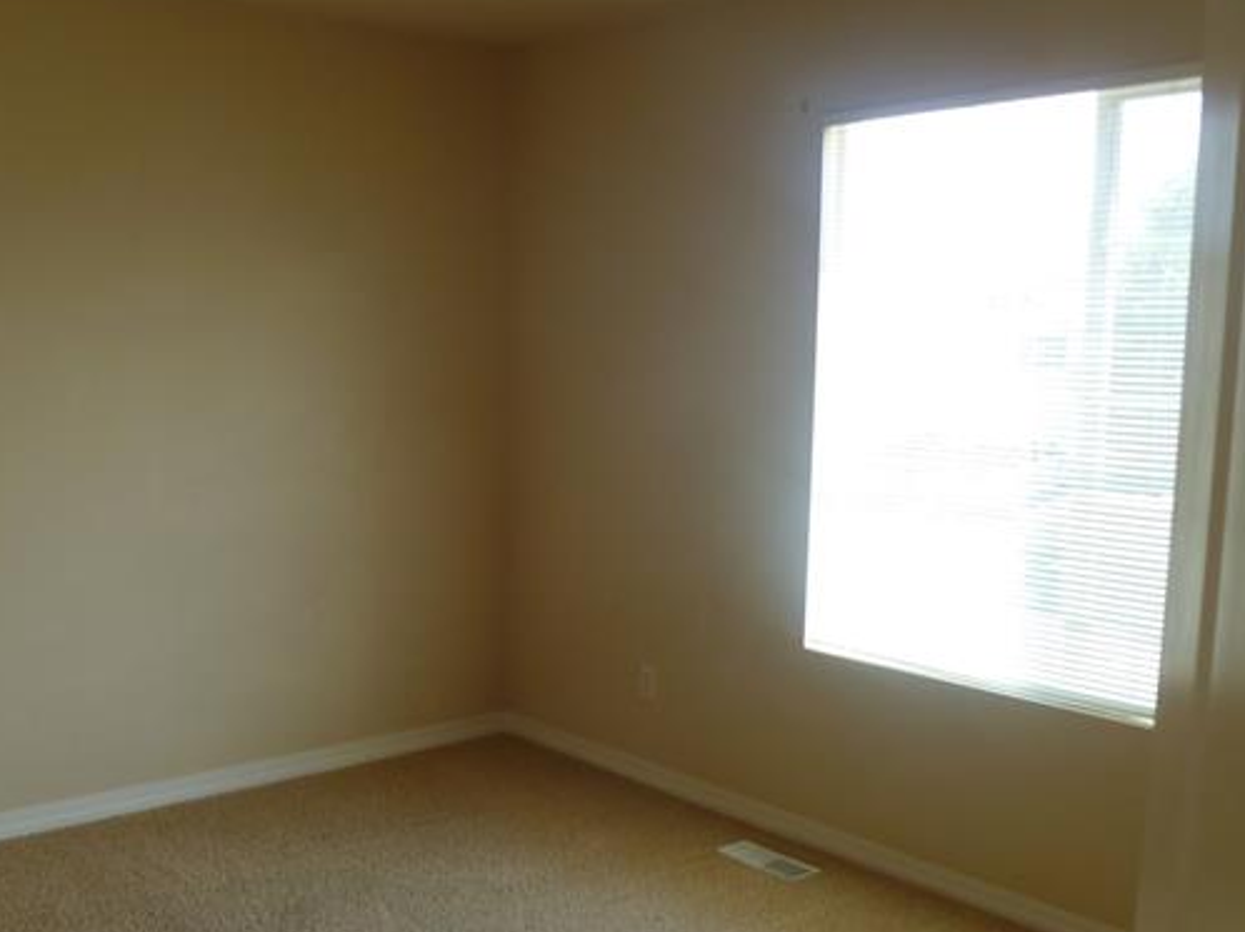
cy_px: 531
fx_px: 1294
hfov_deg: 50.8
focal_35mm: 36
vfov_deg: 39.5
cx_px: 465
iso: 80
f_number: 3.3
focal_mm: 5
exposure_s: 1/30
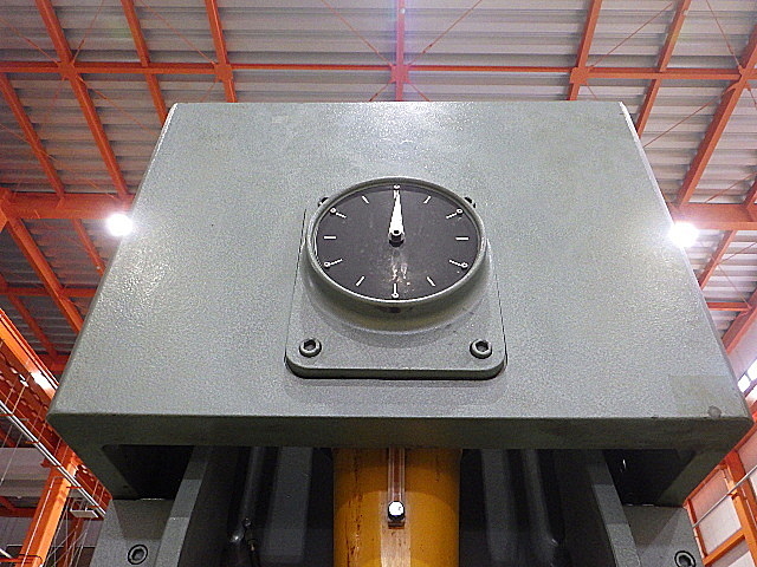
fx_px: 612
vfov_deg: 49.7
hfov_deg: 63.4
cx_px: 378
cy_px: 284
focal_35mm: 28
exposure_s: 1/45
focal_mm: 5
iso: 1000
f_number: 3.5
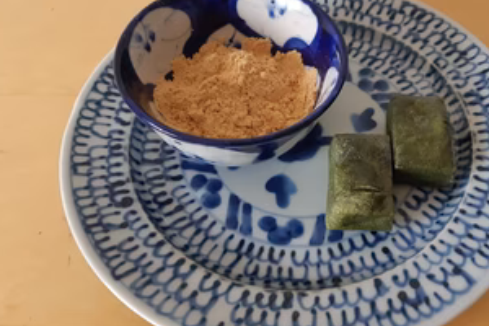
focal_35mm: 36
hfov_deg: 52.6
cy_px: 135
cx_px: 303
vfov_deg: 36.8
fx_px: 489
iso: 100
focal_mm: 3.93
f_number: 1.7
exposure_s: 1/50
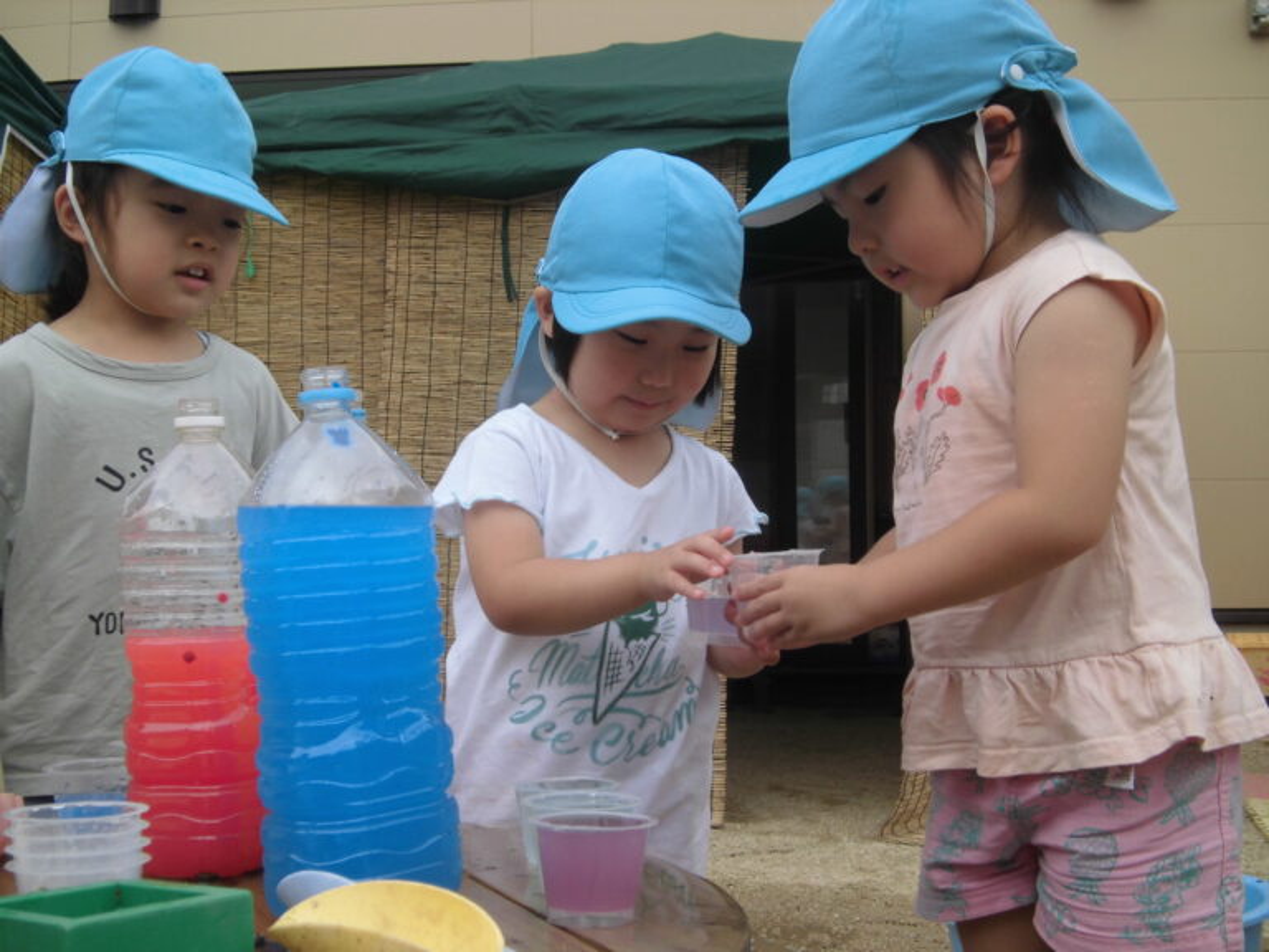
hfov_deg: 40.4
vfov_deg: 30.9
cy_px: 476
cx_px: 634
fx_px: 1723
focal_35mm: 47
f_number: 3.4
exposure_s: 1/400
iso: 100
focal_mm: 8.3
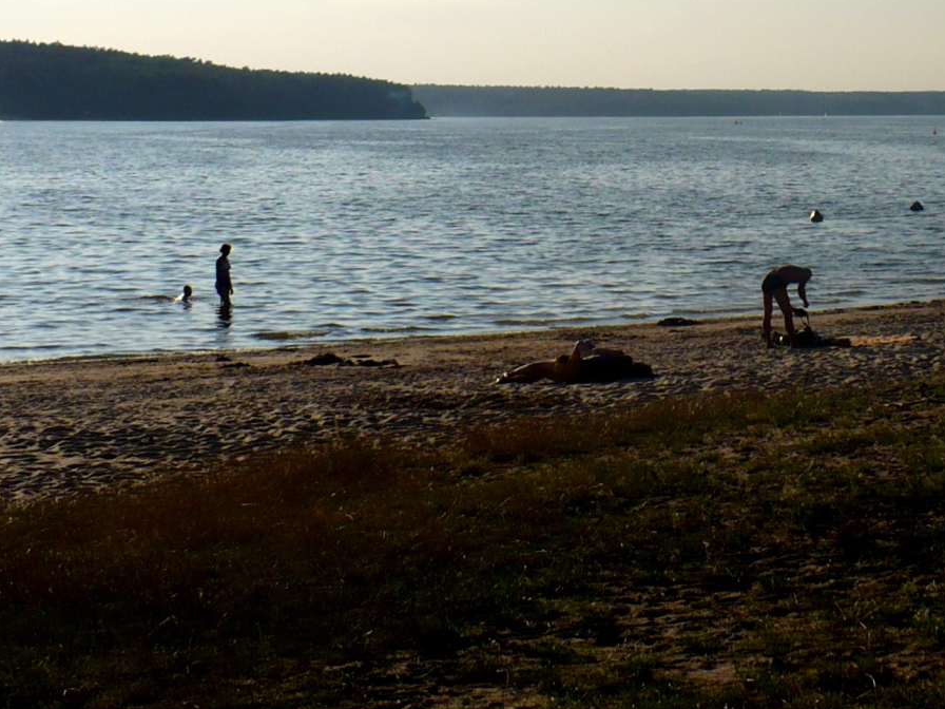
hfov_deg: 25.9
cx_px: 740
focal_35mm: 74
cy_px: 11
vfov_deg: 19.4
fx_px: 2020
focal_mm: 6.1
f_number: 8
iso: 100
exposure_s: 1/500
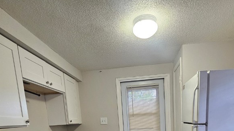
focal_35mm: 25
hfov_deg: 73.7
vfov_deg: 37.7
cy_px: 147
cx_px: 132
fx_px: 155
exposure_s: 1/60
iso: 200
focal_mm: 2.2
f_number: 2.2
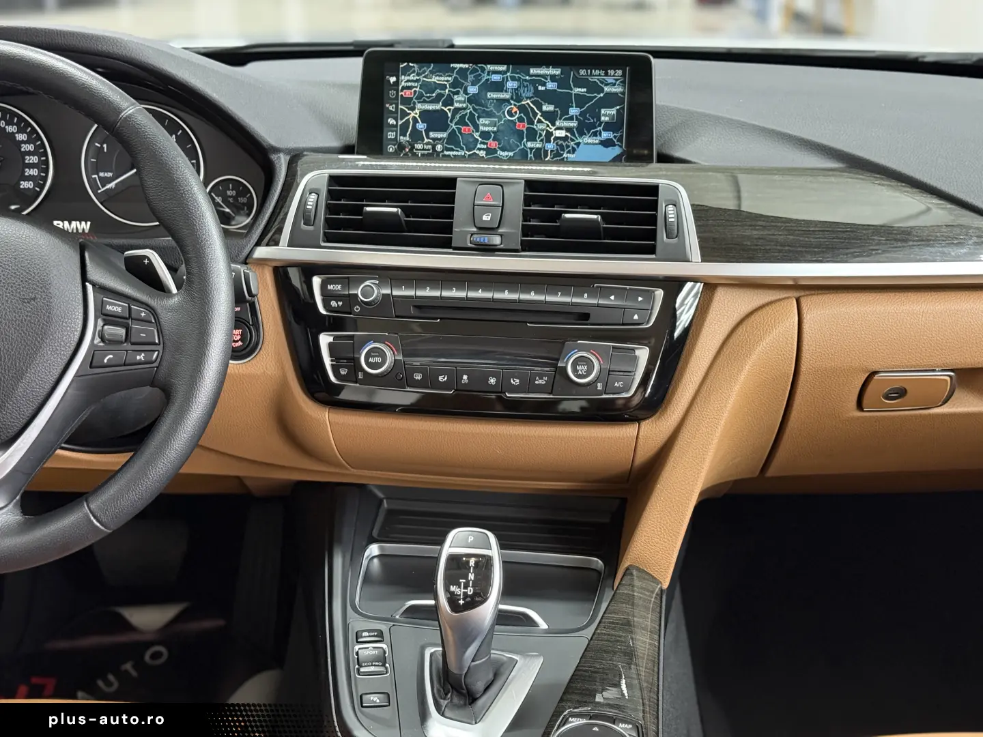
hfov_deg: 39.7
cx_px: 492
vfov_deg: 30.3
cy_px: 368
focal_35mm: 48
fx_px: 1363
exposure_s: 1/30
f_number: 1.78
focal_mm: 6.76
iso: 500
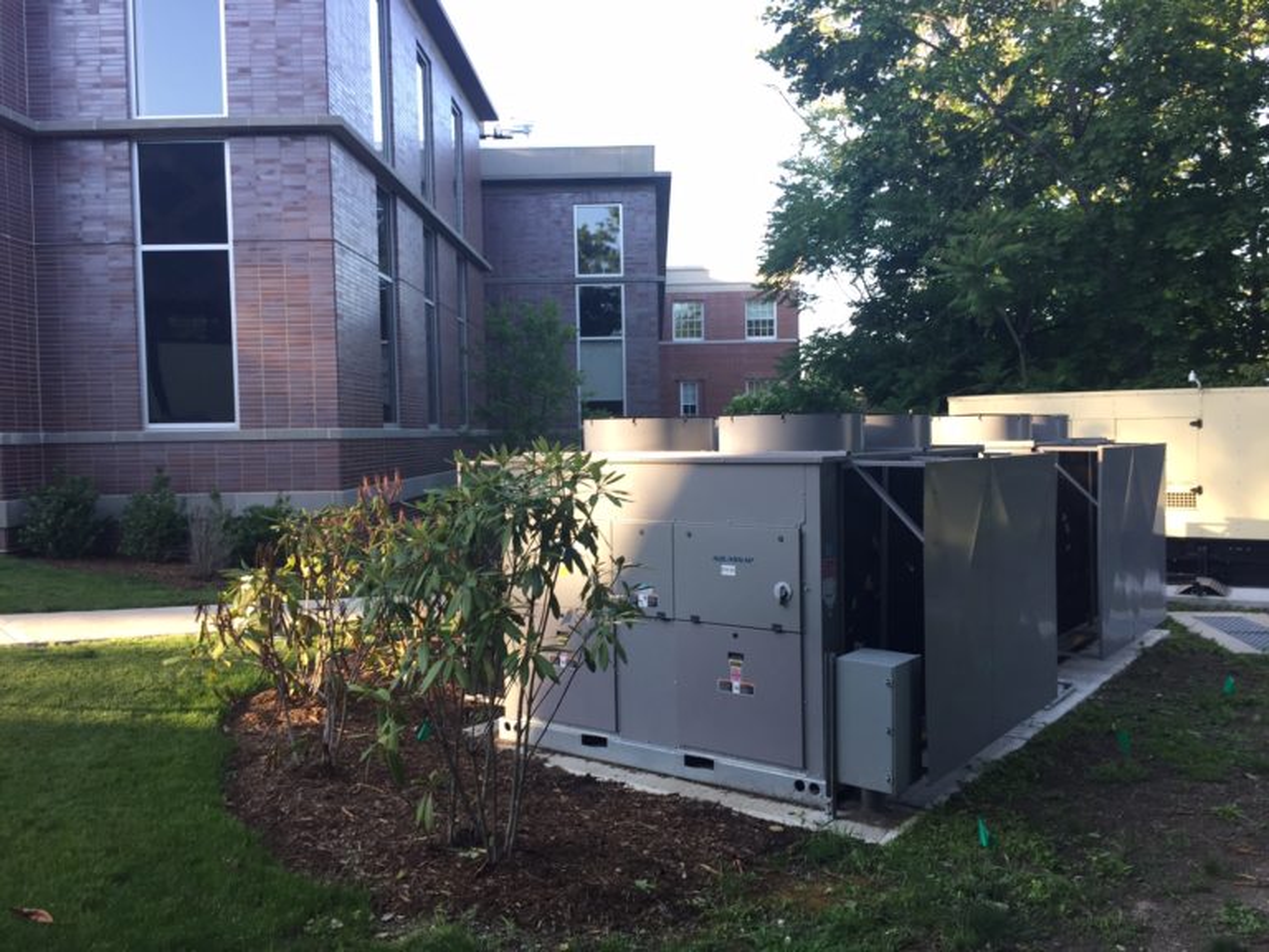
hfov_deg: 61.7
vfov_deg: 48.2
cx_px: 634
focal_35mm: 29
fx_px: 1063
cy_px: 476
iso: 40
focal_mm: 4.15
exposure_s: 1/120
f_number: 2.2
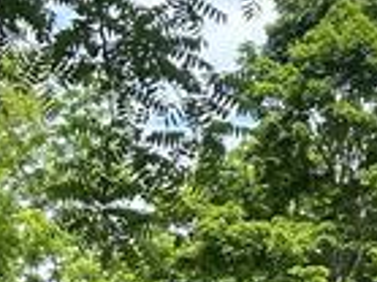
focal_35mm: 192
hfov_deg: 10.3
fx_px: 2089
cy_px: 621
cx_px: 220
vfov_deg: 7.3
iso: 50
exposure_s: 1/1100
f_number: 1.5
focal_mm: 5.7
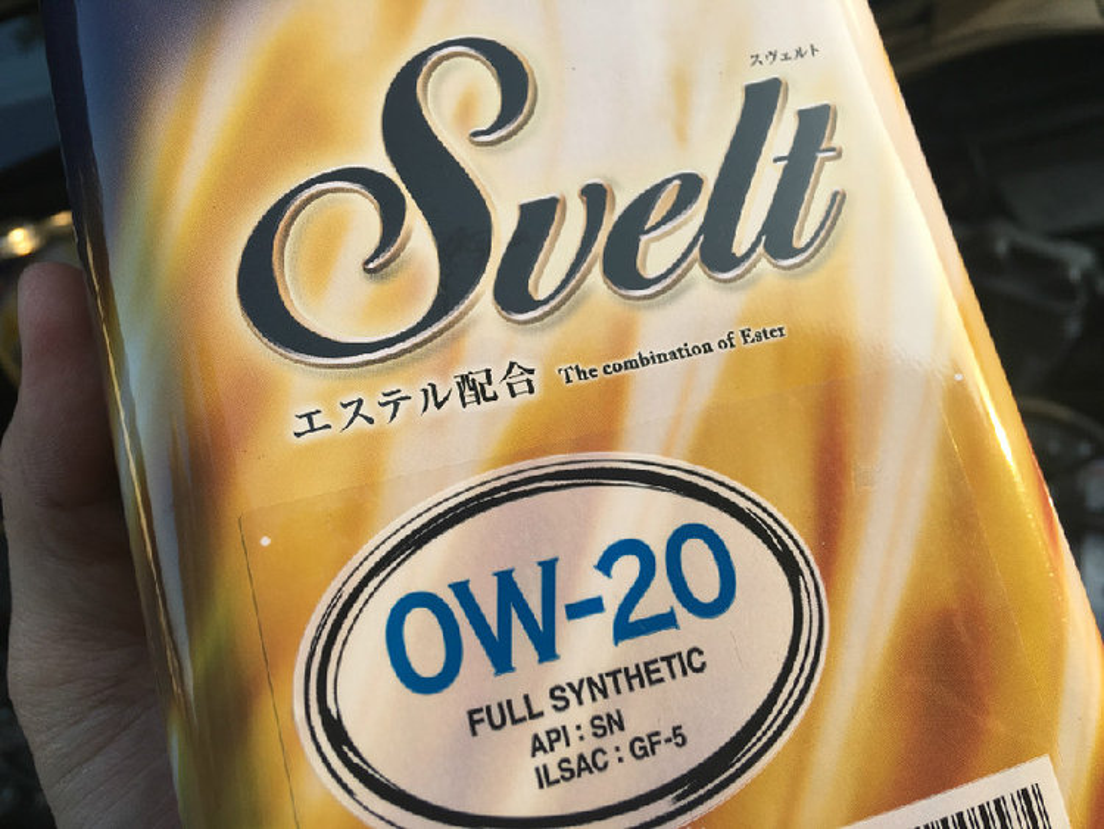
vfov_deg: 48.3
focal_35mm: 29
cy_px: 414
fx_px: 925
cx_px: 552
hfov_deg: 61.6
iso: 25
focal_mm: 4.15
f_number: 2.2
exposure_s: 1/240
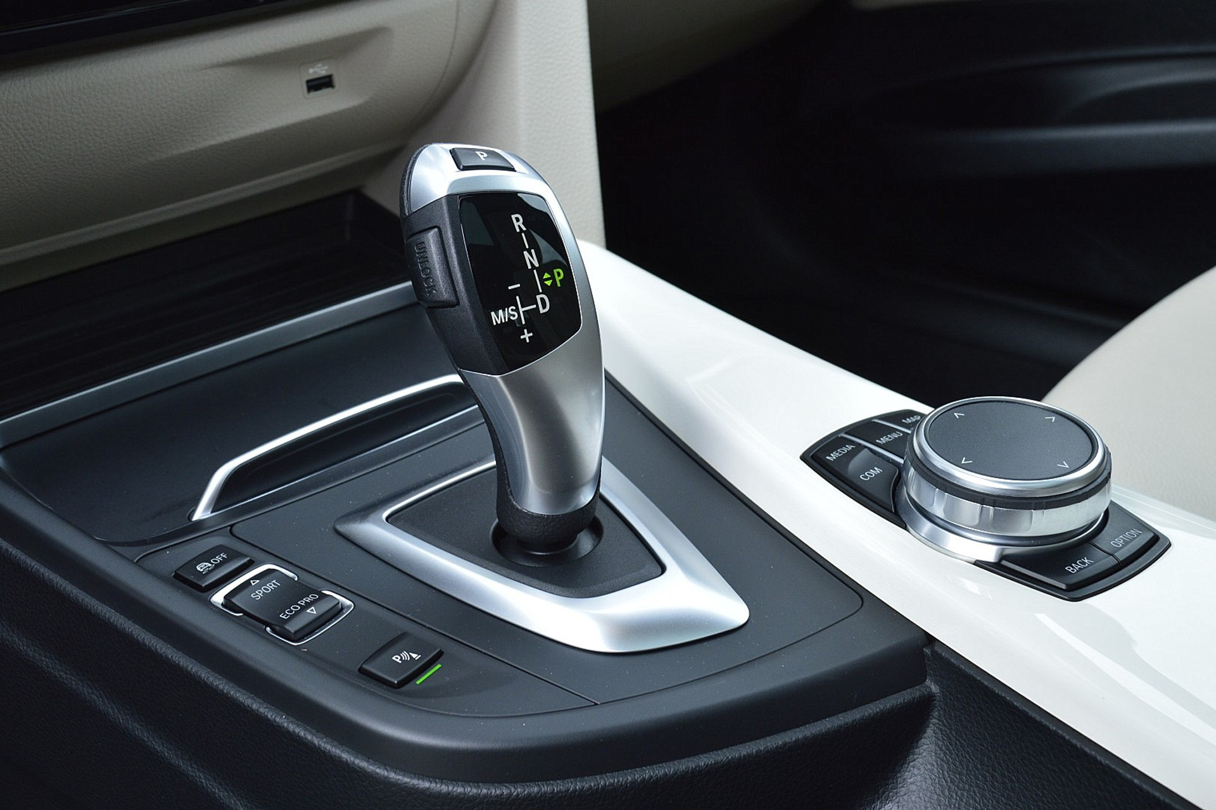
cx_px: 608
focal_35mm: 42
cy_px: 405
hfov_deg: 46.4
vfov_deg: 31.9
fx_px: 1419
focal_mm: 28
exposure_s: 1/100
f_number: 9
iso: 400
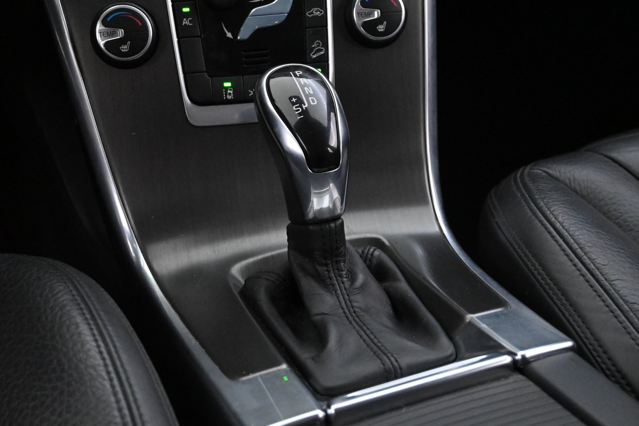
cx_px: 320
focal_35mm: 49
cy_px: 213
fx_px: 865
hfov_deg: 40.5
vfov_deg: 27.7
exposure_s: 1/50
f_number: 5
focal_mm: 32.5
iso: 11400
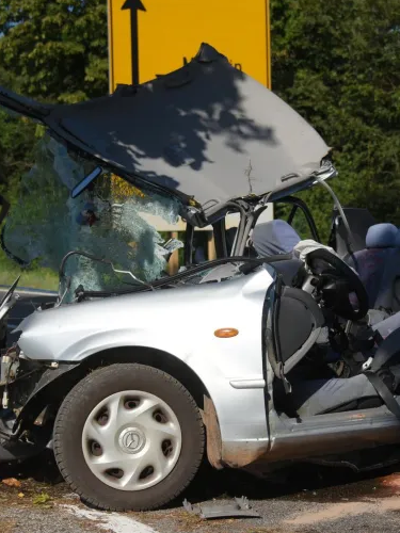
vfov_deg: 25.7
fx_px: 1171
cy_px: 265
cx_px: 242
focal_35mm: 76
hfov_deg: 19.4
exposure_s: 1/6400
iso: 500
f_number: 4.5
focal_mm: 52
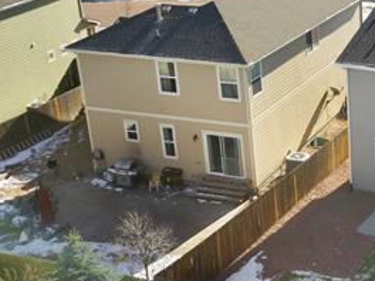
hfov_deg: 27.6
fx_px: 682
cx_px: 430
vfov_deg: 23.1
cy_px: 75
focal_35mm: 63
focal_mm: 4.73
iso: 100
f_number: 2.2
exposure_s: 1/200
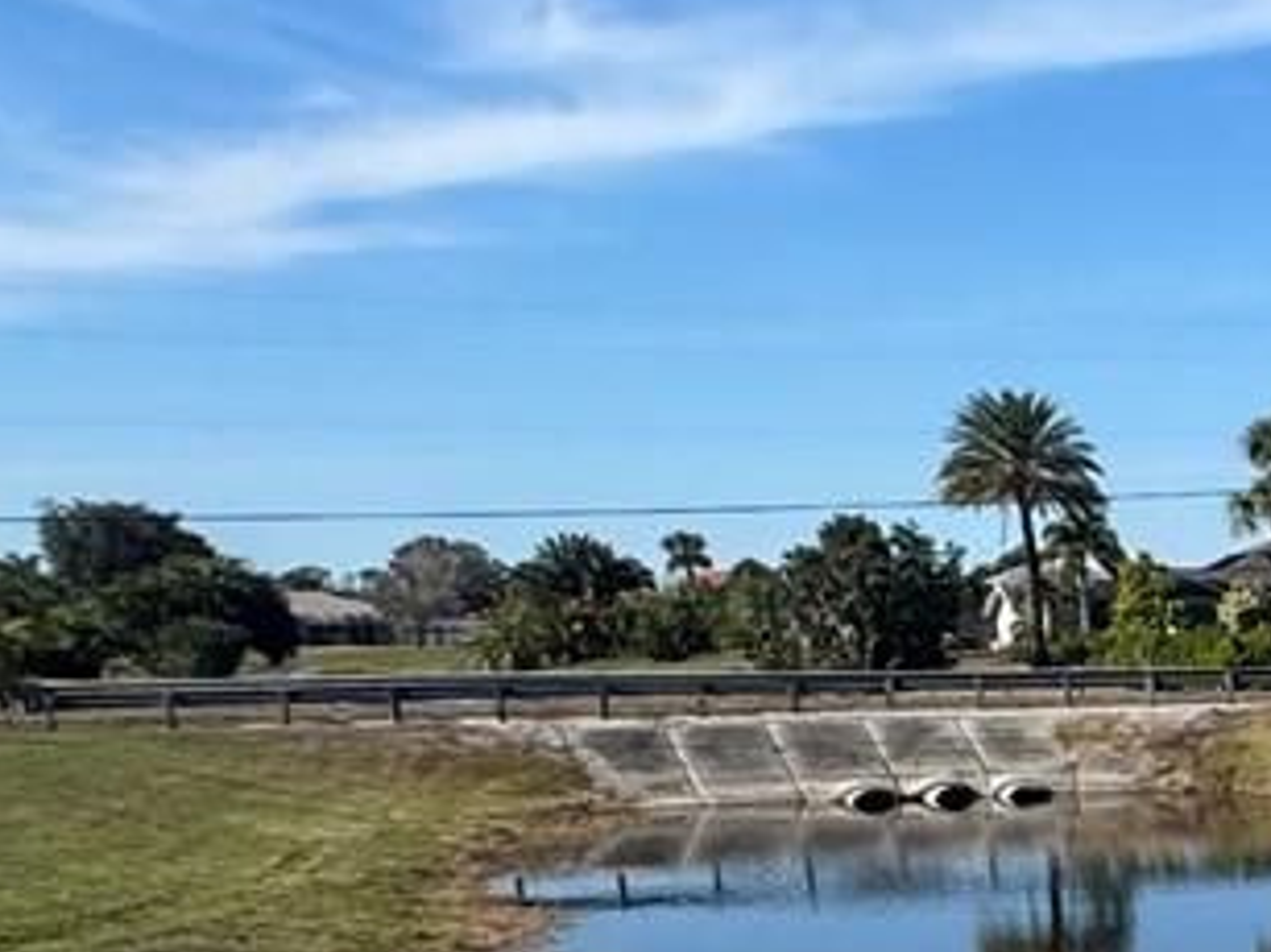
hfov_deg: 18.7
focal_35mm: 73
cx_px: 2443
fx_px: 2679
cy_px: 989
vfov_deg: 19.5
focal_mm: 2.22
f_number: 2.2
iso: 40
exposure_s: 1/1880
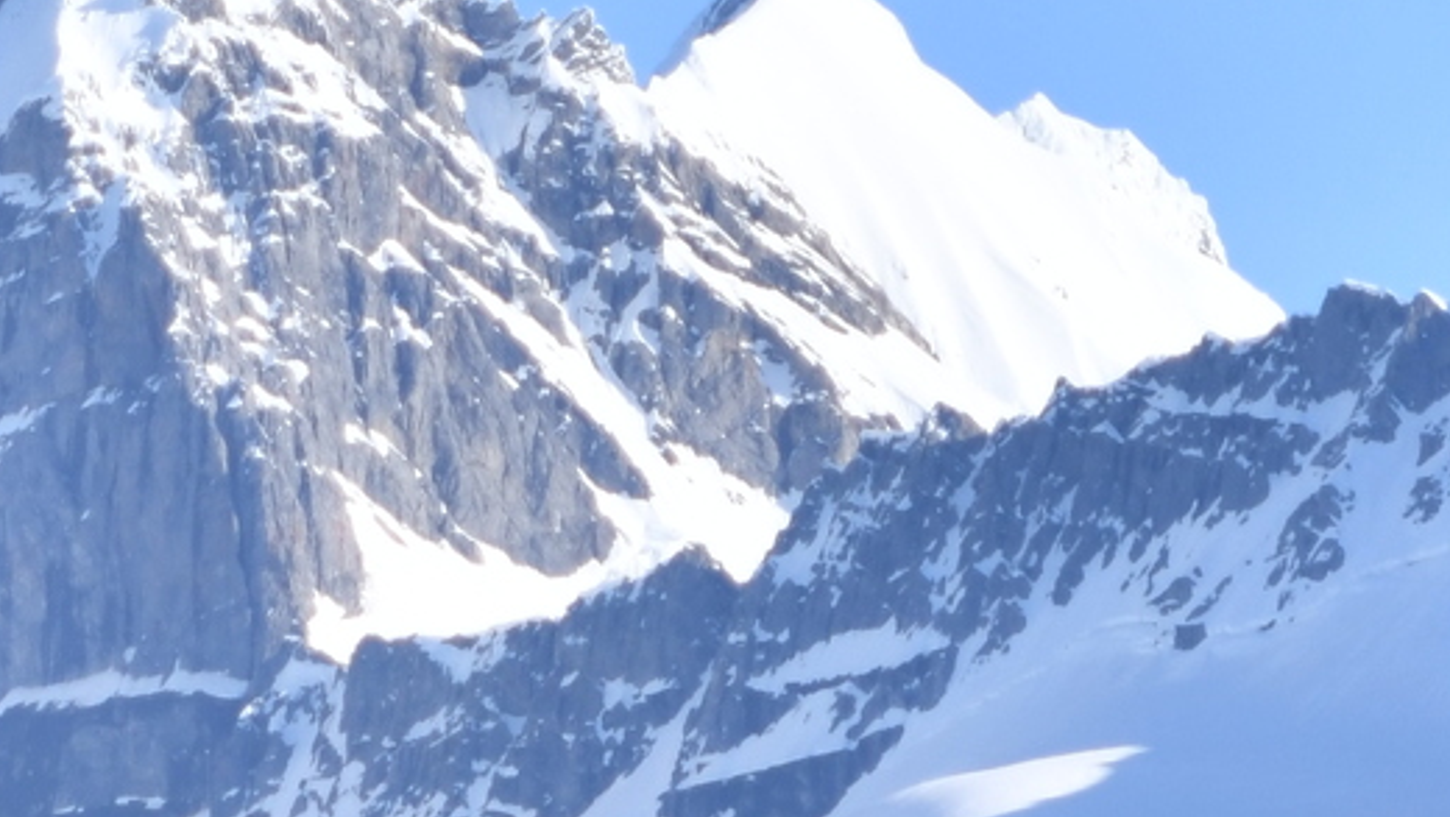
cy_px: 850
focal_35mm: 406
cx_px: 92
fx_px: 15616
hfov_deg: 5.3
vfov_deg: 3.0
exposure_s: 1/8000
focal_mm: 70
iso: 320
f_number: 3.2
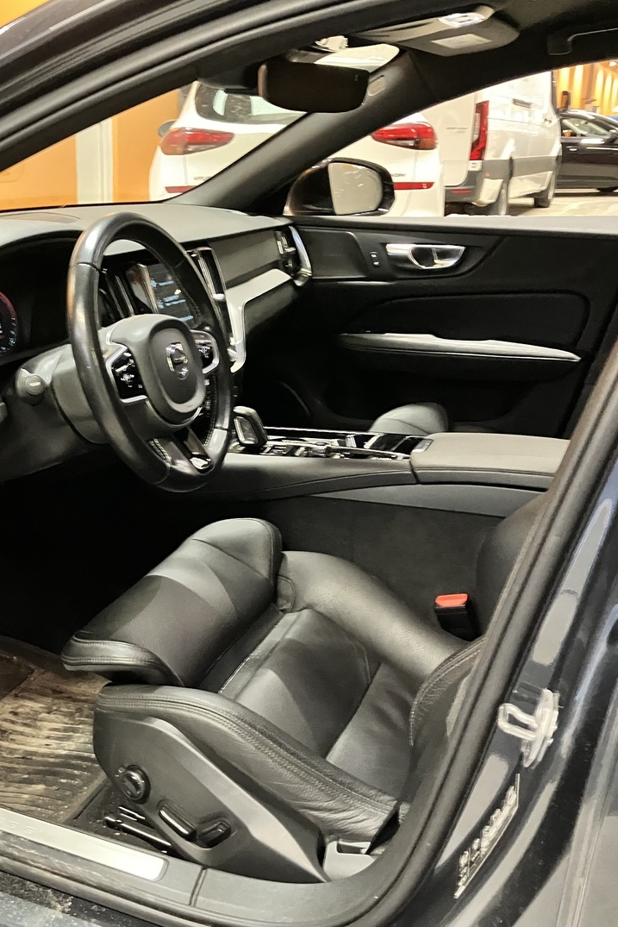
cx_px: 142
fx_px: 1004
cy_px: 463
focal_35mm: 39
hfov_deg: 33.4
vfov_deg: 49.5
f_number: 1.8
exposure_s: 1/30
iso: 640
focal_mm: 3.99
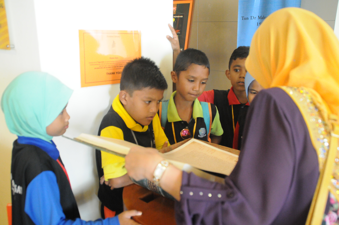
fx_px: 353
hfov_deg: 51.3
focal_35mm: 38
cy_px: 112
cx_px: 170
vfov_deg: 35.4
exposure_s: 1/60
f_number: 7.1
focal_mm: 25
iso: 3200
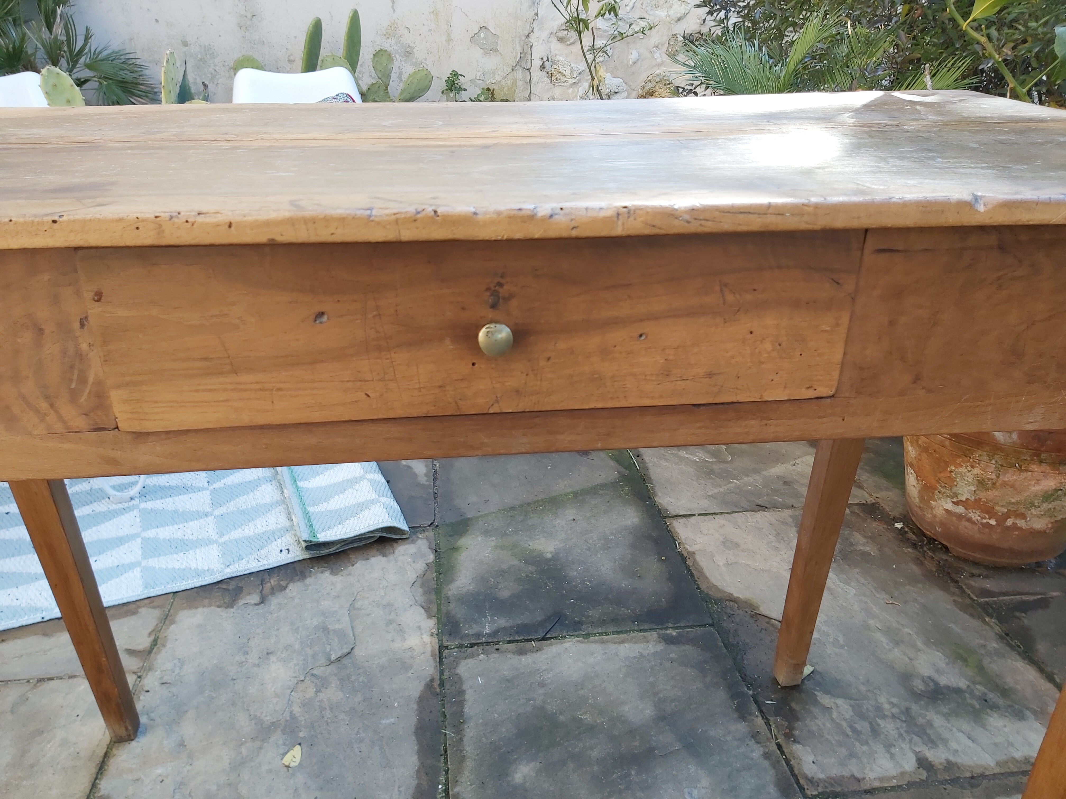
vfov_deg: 53.1
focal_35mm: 26
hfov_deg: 67.3
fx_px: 801
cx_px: 533
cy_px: 400
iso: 64
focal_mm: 3.92
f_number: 1.7
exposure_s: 1/266
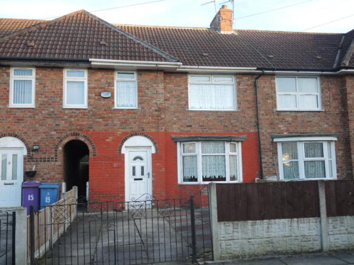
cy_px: 132
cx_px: 177
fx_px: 358
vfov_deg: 40.7
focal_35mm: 35
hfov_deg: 52.6
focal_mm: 7.6
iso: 80
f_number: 2.2
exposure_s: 1/200
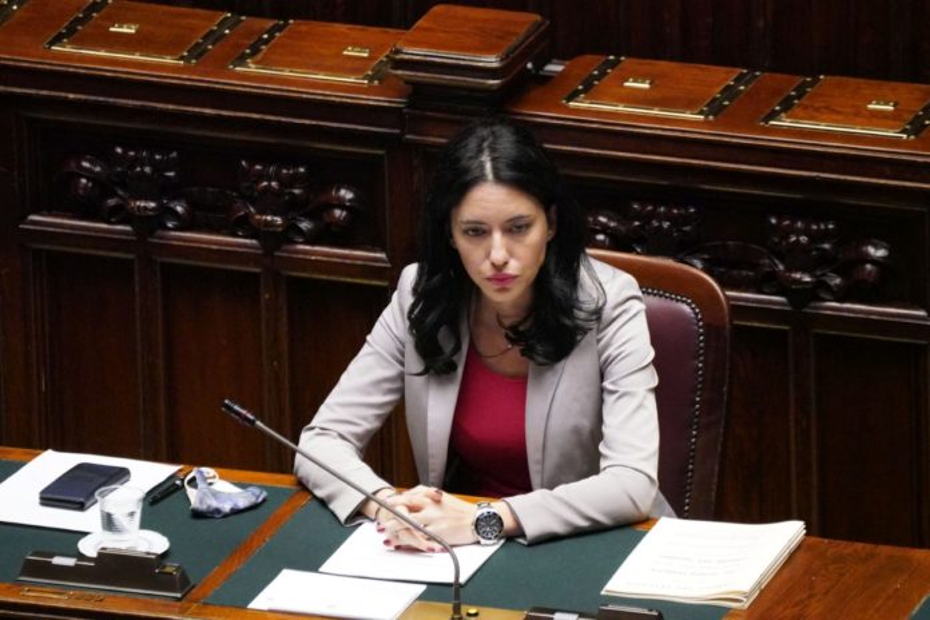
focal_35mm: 600
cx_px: 465
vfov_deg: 2.3
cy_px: 310
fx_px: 15499
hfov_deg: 3.4
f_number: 5.6
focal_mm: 400
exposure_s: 1/160
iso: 12800
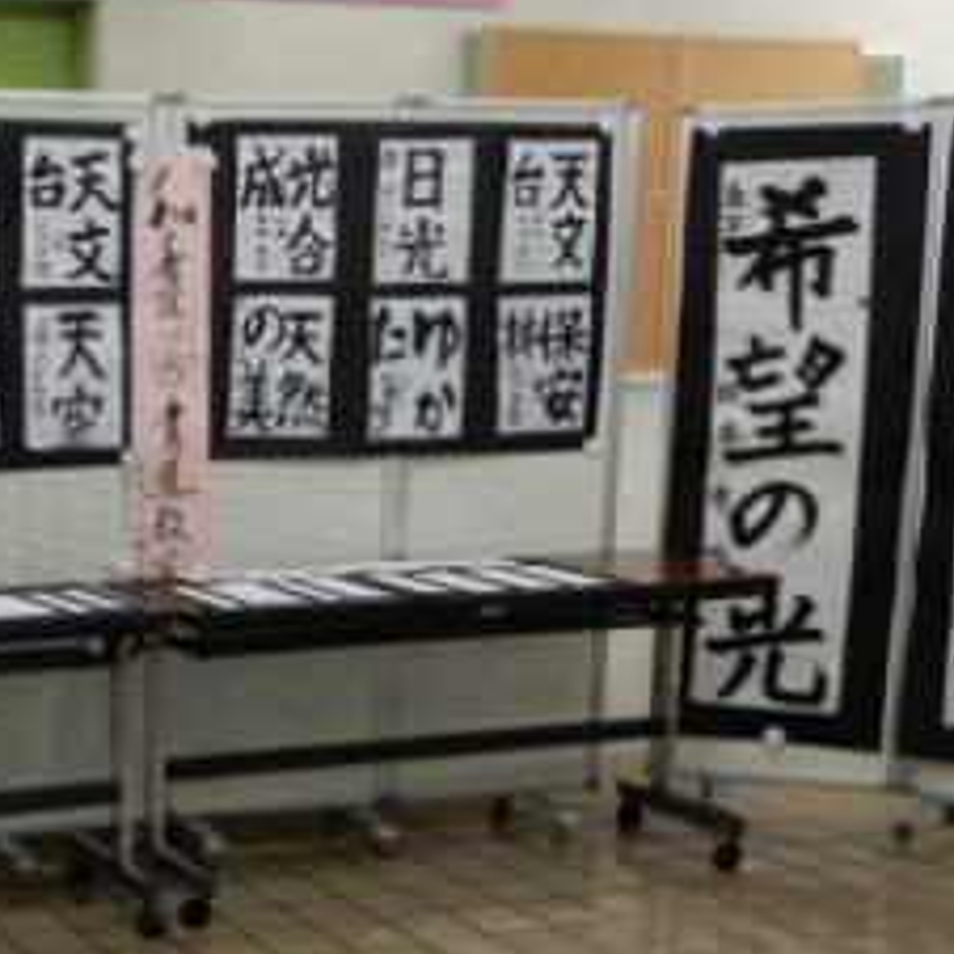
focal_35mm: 60
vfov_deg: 28.6
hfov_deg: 26.4
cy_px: 561
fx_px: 1871
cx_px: -93
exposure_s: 1/30
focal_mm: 4.3
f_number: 3.4
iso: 320
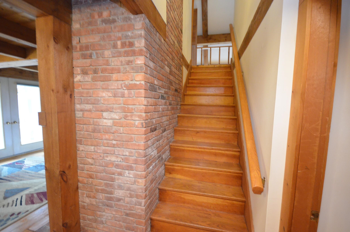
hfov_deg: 100.5
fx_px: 146
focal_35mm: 15
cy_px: 116
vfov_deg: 77.1
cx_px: 175
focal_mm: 10
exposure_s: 1/20
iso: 3200
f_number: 4
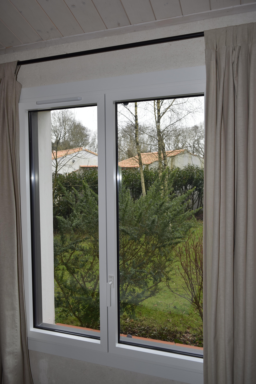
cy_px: 192
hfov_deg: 47.9
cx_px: 128
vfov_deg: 67.4
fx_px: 288
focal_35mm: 27
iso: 200
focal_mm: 18
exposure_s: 1/125
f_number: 5.6
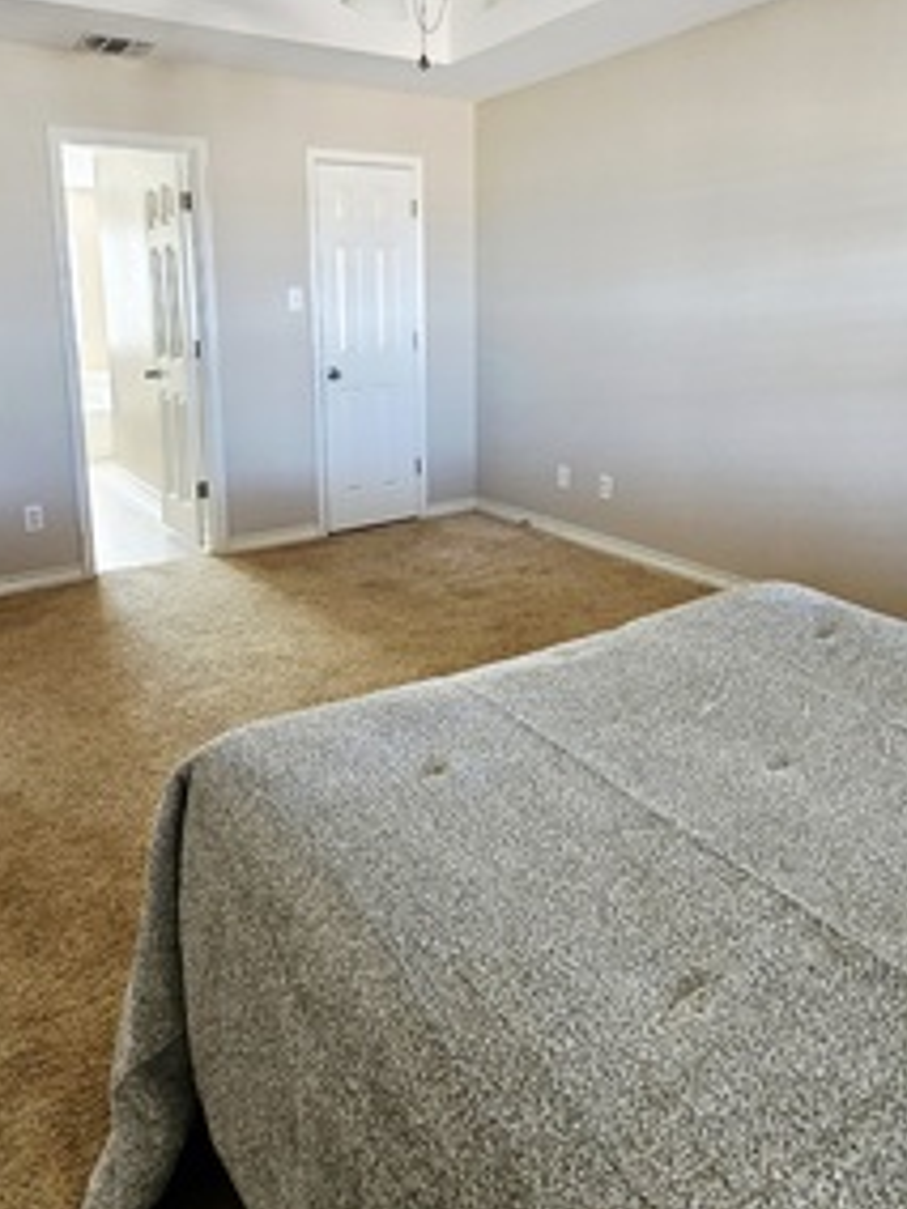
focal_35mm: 22
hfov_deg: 60.8
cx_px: 383
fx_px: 769
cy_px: 438
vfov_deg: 74.8
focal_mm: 2.2
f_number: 2.2
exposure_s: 1/30
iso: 320
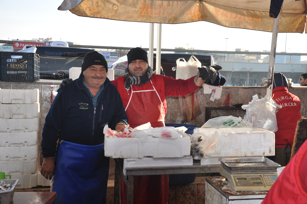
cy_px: 102
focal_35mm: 52
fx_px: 447
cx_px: 154
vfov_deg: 25.7
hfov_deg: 37.9
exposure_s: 1/200
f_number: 7.1
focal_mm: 35
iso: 200
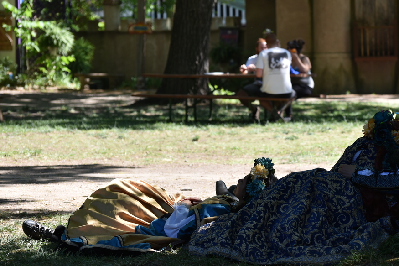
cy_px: 138
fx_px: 1784
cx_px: 278
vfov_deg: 8.5
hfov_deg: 12.7
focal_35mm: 161
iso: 100
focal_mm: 110
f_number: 5
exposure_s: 1/250
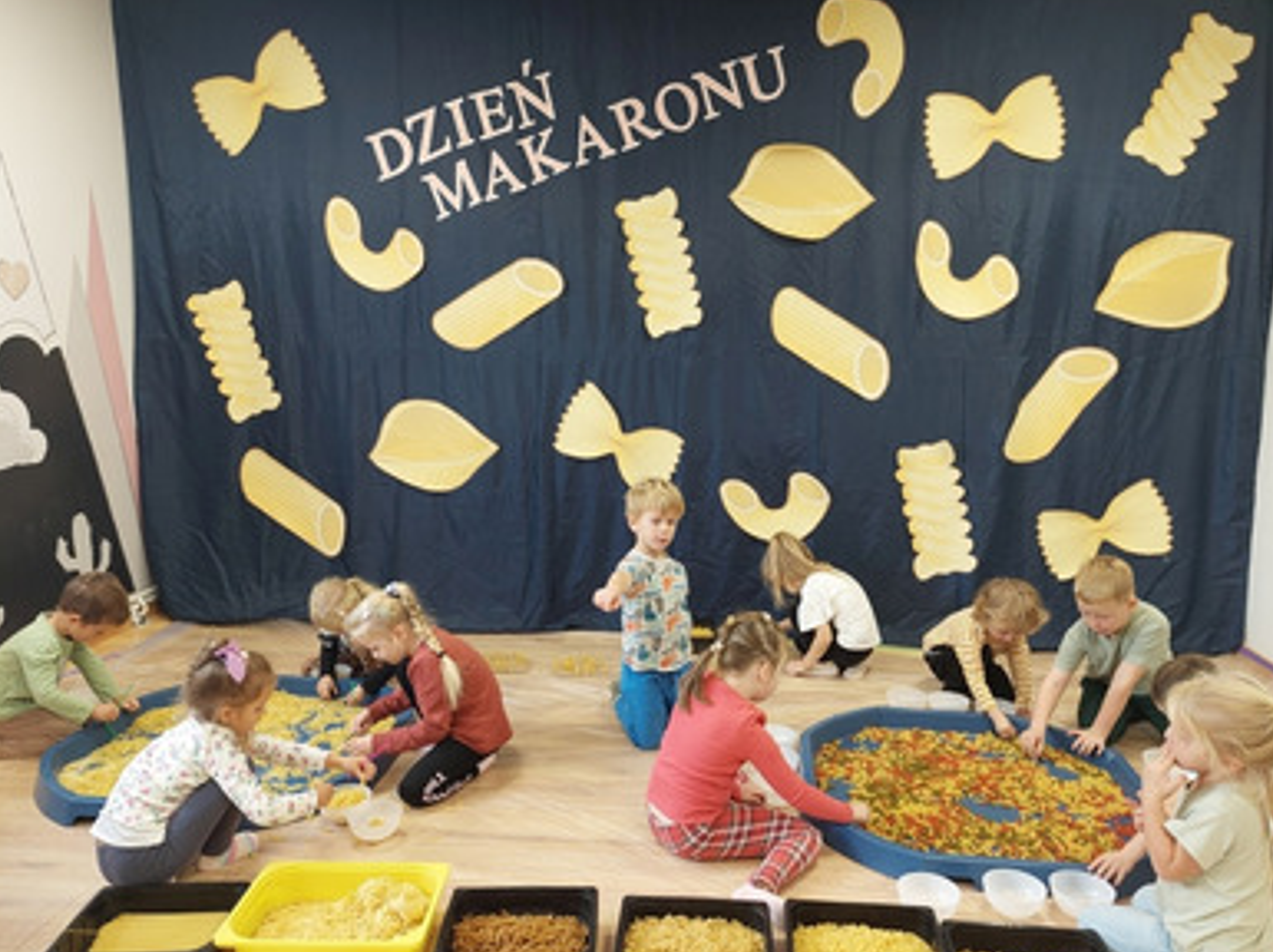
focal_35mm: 26
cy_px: 486
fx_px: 955
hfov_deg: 67.3
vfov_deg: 53.0
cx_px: 648
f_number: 1.8
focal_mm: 5.23
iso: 160
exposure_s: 1/50
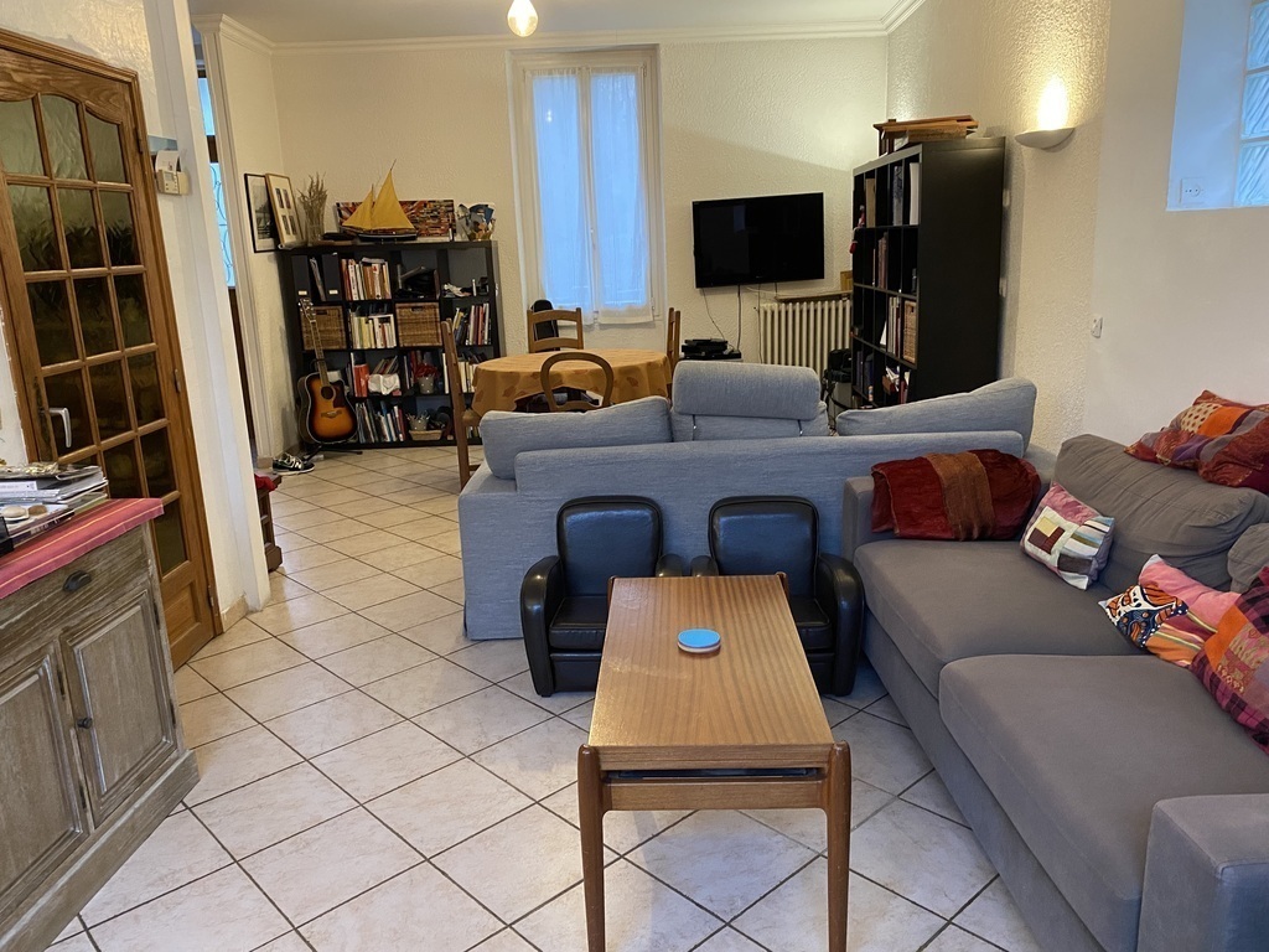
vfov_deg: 53.1
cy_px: 476
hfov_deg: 67.3
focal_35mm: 26
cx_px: 634
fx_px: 953
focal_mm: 4.25
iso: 500
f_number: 1.8
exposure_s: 1/50
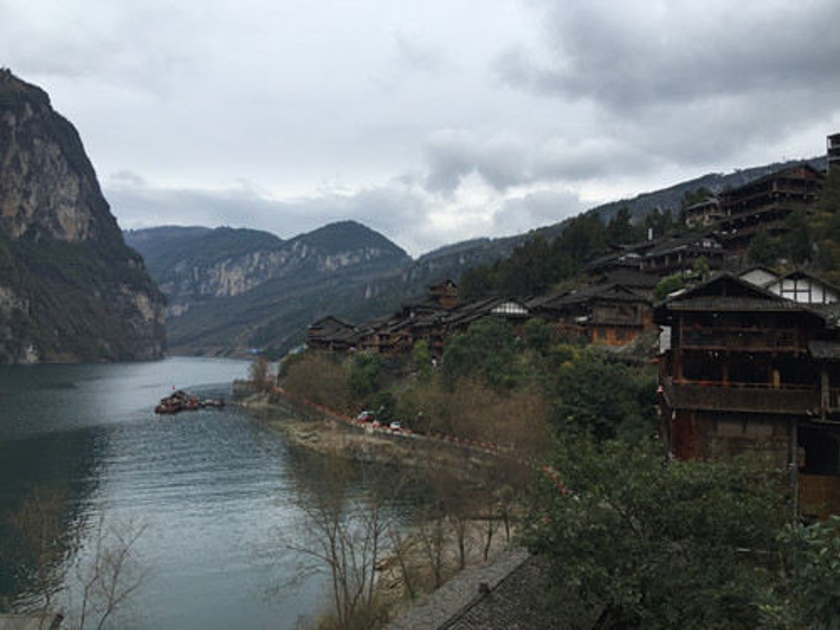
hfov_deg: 61.7
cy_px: 315
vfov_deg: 48.2
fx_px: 704
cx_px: 420
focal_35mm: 29
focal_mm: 4.15
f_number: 2.2
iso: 32
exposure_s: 1/1199
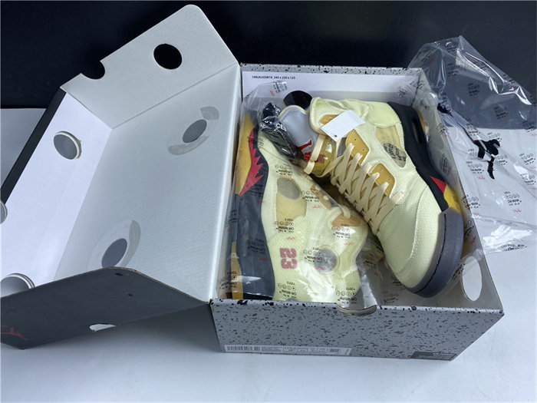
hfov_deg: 67.3
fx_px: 403
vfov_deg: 53.1
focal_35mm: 26
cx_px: 268
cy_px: 202
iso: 50
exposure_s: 1/100
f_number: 1.8
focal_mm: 4.25
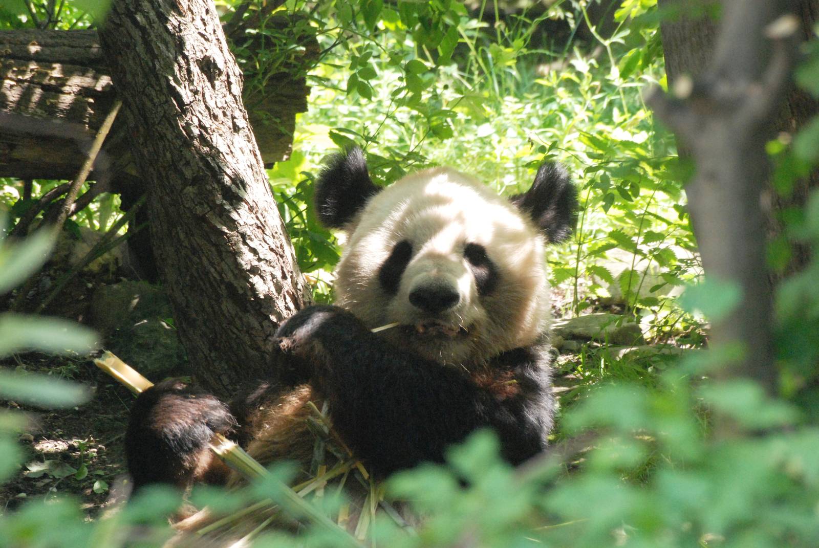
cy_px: 274
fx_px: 10250
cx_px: 410
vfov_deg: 3.1
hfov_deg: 4.6
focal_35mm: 450
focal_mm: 300
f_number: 11
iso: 1600
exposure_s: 1/200
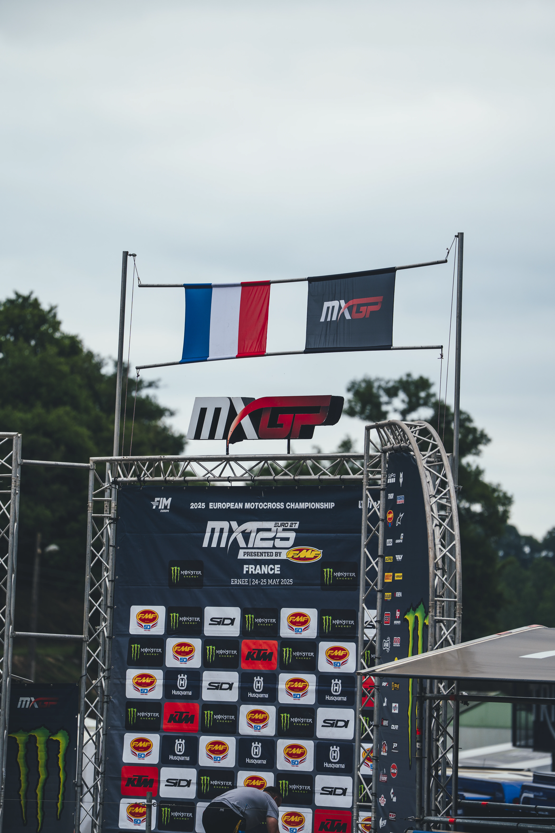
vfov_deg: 10.3
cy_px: 416
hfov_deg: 6.9
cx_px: 278
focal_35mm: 200
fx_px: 4625
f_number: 2.8
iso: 100
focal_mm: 200
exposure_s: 1/800
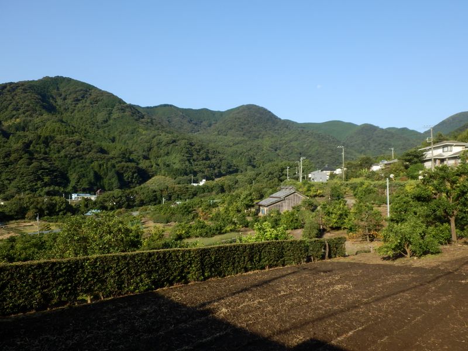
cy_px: 176
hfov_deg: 60.0
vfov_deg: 46.8
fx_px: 406
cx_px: 234
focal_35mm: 30
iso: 80
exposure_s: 1/640
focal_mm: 5.3
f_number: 3.5
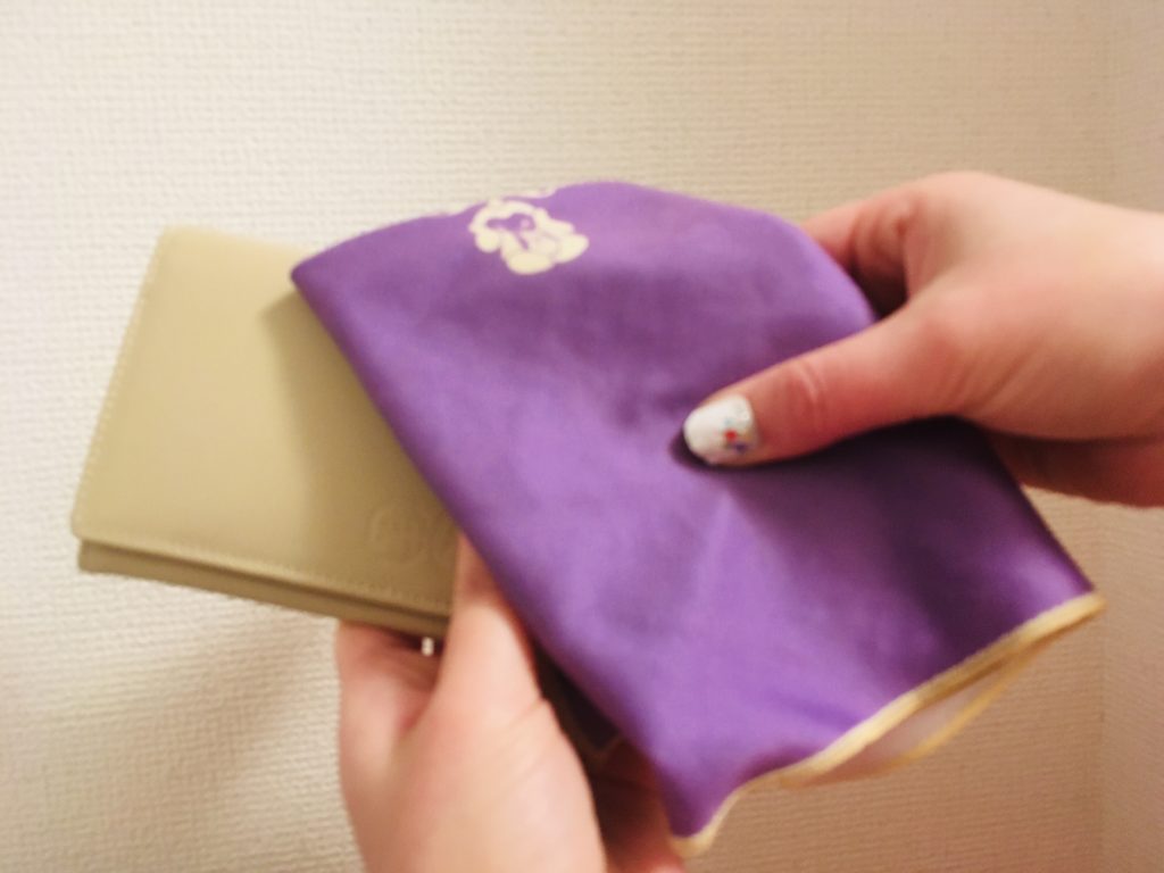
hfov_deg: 61.7
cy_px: 436
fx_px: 975
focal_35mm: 29
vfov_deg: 48.2
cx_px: 582
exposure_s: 1/15
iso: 200
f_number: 2.2
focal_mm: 4.15
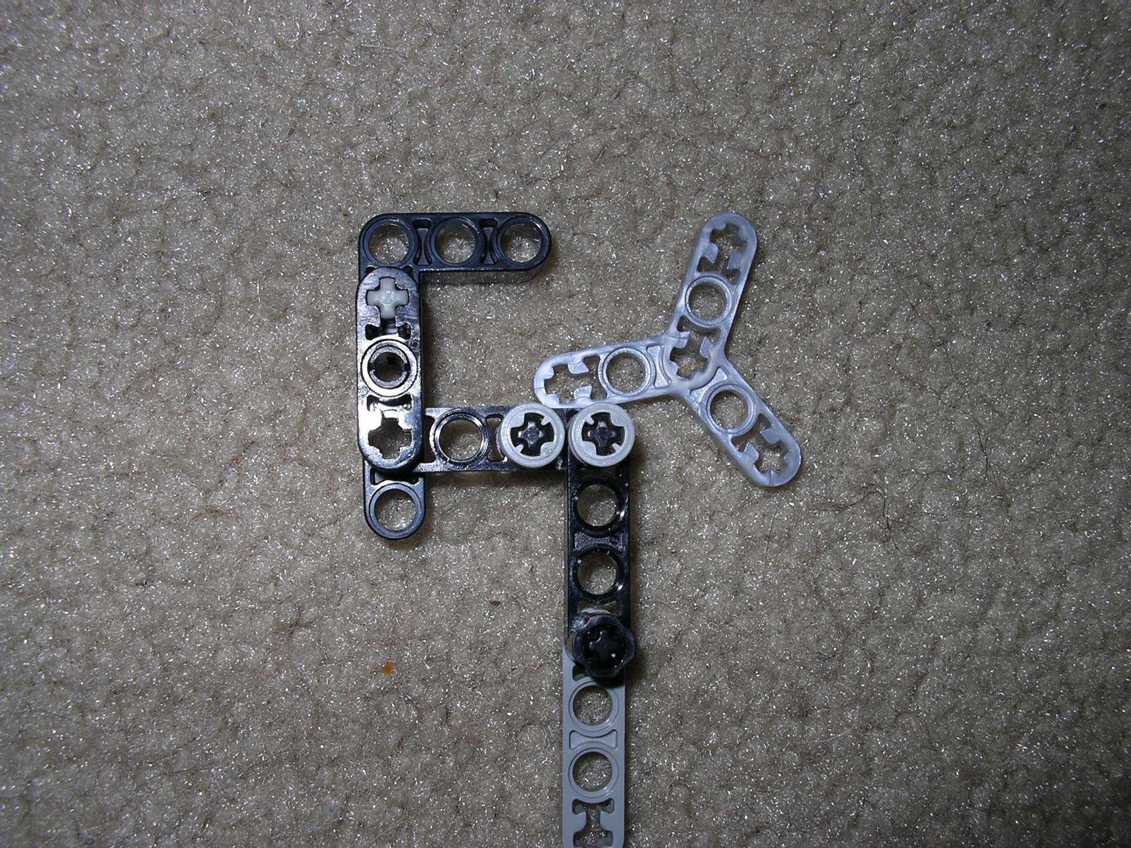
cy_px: 424
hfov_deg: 49.0
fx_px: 1242
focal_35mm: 38
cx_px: 566
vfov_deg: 37.7
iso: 50
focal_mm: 5.8
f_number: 4.1
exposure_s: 1/60
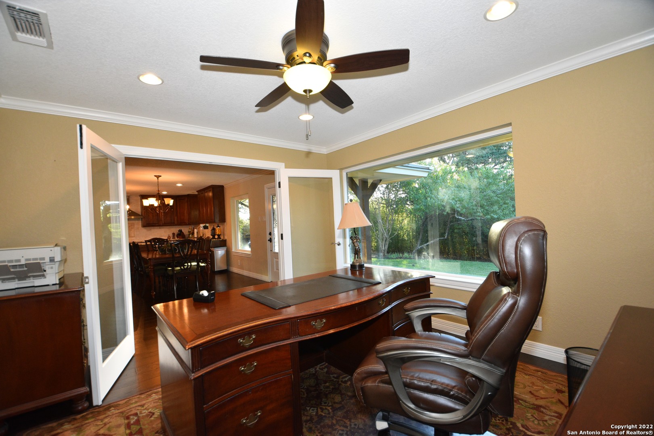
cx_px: 327
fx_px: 272
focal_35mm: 15
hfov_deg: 100.4
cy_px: 218
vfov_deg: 77.3
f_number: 4
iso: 800
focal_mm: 10
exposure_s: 1/125
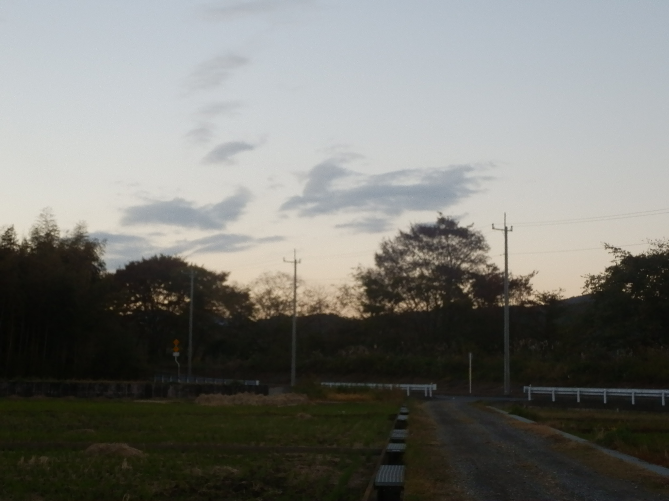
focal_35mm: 63
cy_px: 250
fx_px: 1218
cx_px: 334
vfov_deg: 23.3
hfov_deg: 30.7
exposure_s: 1/100
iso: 400
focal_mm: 11.2
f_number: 4.6
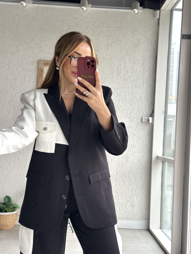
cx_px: 96
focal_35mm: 48
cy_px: 127
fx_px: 353
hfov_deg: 30.3
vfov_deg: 39.7
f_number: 1.78
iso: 100
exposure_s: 1/60
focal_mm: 6.86
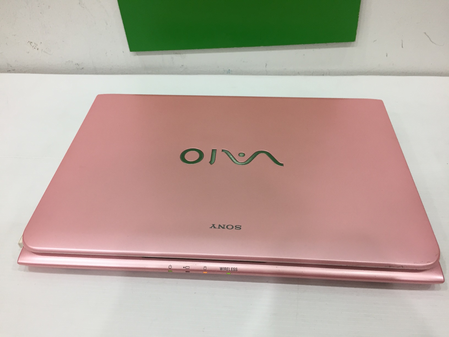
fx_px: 376
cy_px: 168
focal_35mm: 29
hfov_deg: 61.7
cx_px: 224
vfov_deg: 48.2
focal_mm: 4.15
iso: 50
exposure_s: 1/33
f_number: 2.2
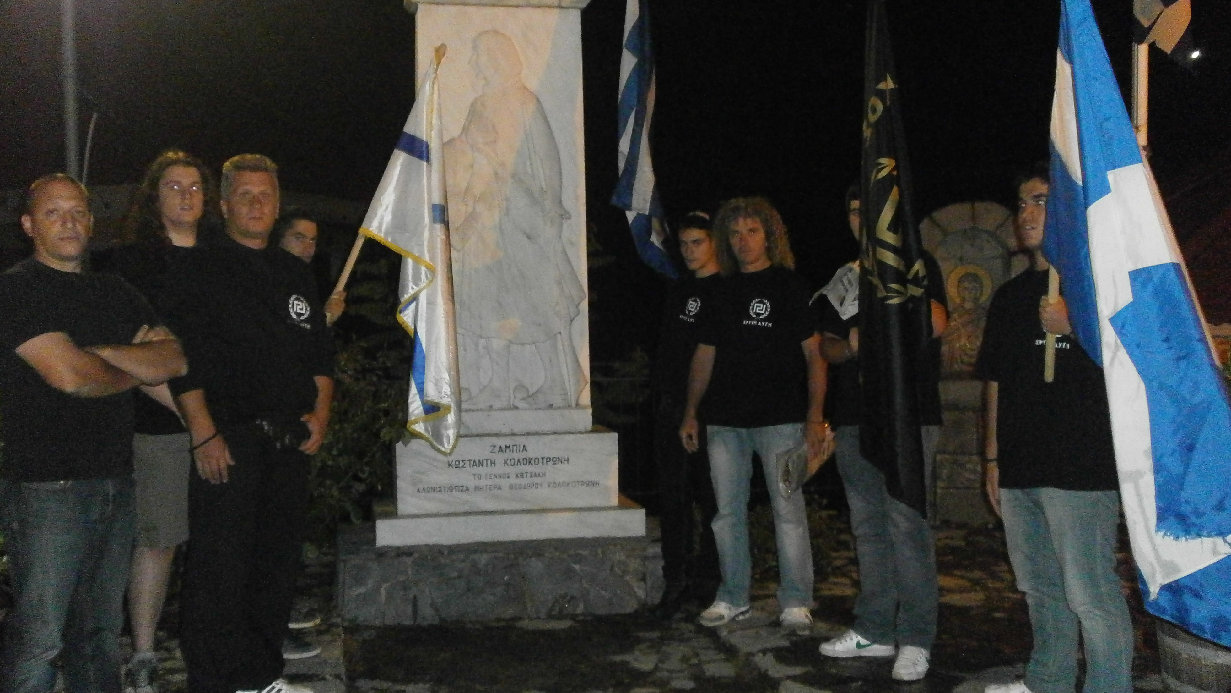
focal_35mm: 43
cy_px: 352
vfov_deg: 27.7
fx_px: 1403
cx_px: 616
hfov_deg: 47.4
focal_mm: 6.9
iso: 800
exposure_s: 1/40
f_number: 3.4
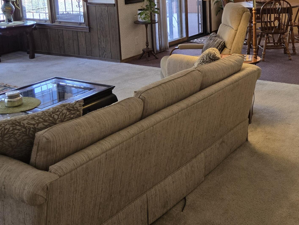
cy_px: 42
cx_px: 219
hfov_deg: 38.1
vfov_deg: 29.0
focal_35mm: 49
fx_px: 423
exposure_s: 1/120
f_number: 1.8
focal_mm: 5.4
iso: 160
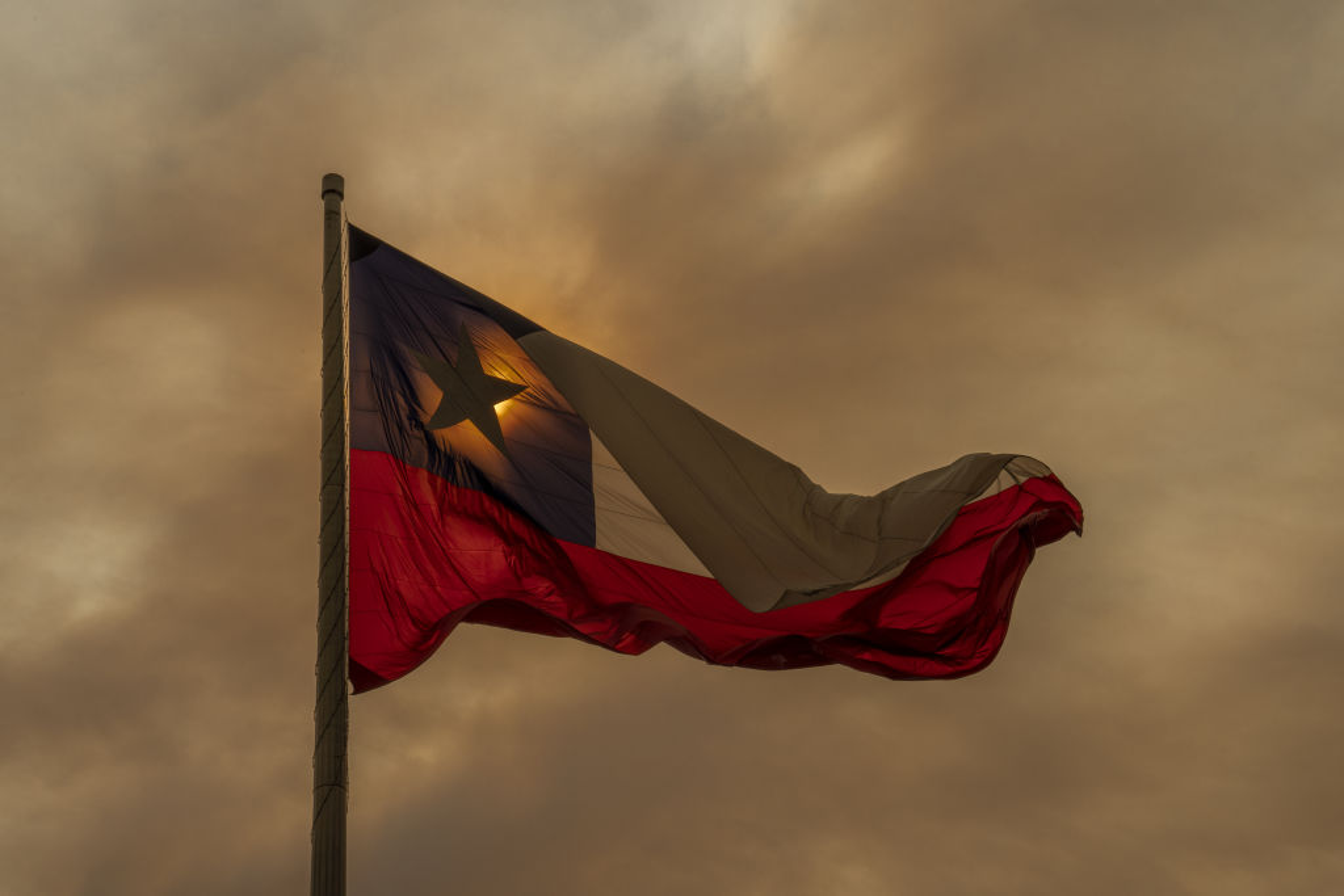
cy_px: 448
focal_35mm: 70
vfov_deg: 19.5
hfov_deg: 28.8
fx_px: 2614
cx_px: 672
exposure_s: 1/250
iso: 100
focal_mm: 70
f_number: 22
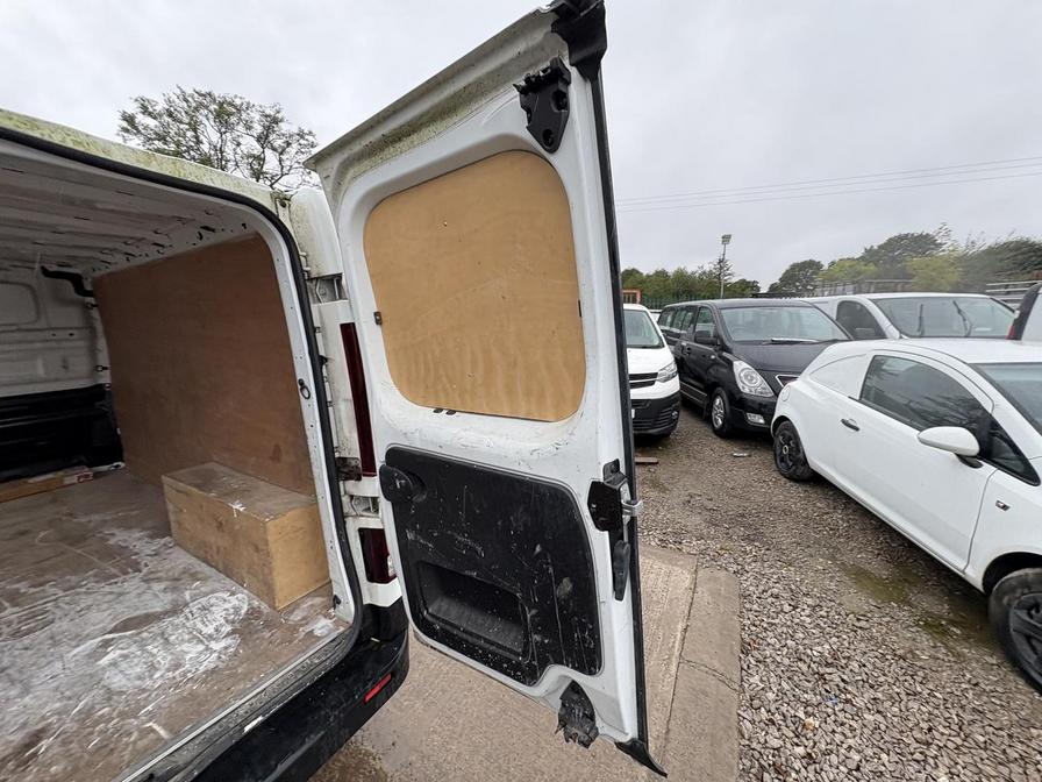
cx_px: 521
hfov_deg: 102.1
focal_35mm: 14
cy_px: 391
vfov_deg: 85.7
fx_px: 421
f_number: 2.2
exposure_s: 1/99
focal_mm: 2.22
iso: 64
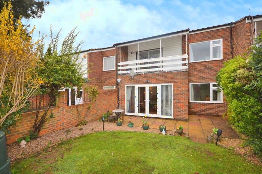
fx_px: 120
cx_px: 131
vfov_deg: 71.8
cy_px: 87
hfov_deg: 95.1
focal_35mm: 16
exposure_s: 1/250
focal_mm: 11
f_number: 4.2
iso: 140
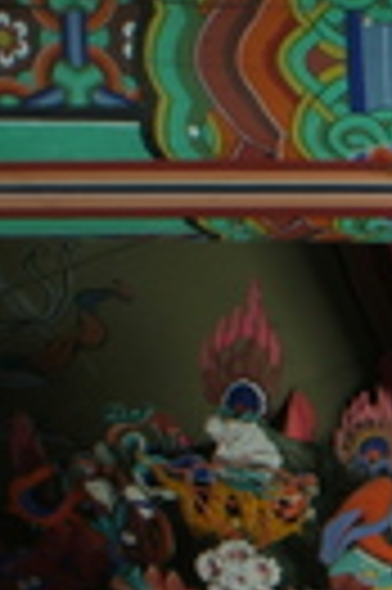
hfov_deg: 7.5
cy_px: 937
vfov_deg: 12.1
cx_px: 1187
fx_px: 2620
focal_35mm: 160
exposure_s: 1/20
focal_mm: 20
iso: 100
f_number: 2.8
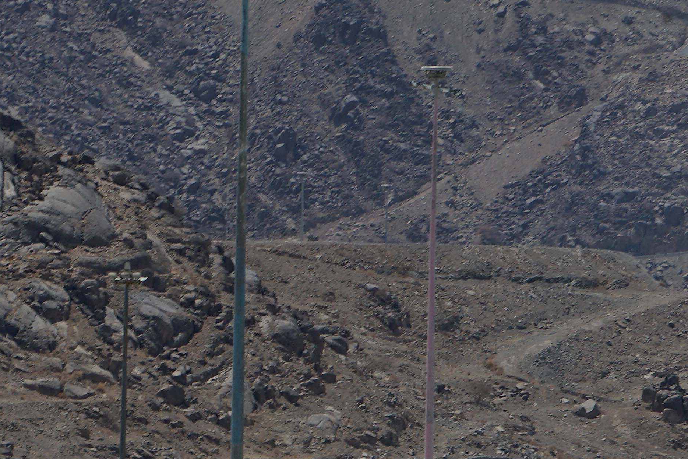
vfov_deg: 2.9
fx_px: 9077
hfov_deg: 4.3
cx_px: -201
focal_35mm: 475
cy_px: 719
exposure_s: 1/160
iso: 125
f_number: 18
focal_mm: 148
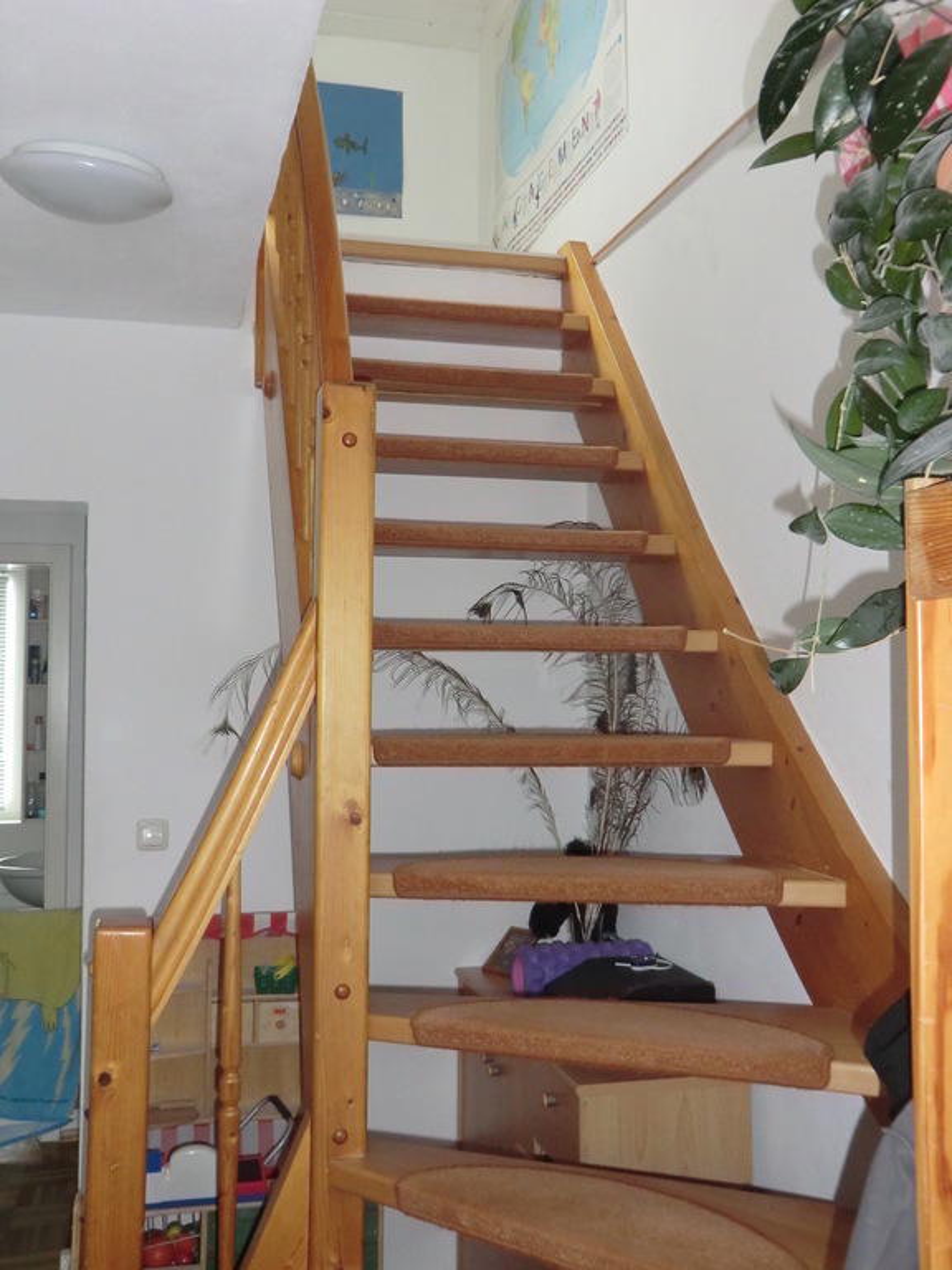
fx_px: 1247
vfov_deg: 54.0
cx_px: 476
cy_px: 635
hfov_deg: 41.8
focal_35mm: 34
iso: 400
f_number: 3.6
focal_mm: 6.1
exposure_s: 1/50
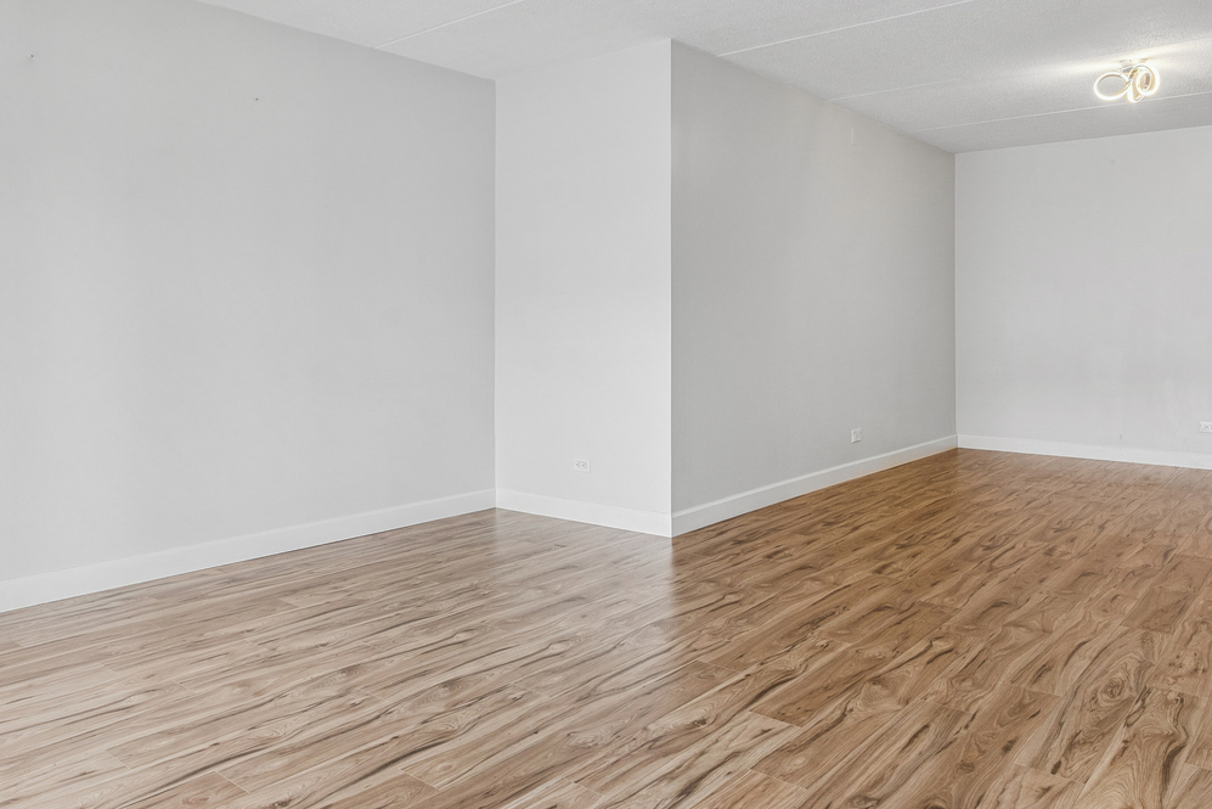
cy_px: 355
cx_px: 619
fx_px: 875
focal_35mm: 26
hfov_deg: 69.4
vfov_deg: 49.5
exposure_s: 1/50
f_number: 8
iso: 400
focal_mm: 16
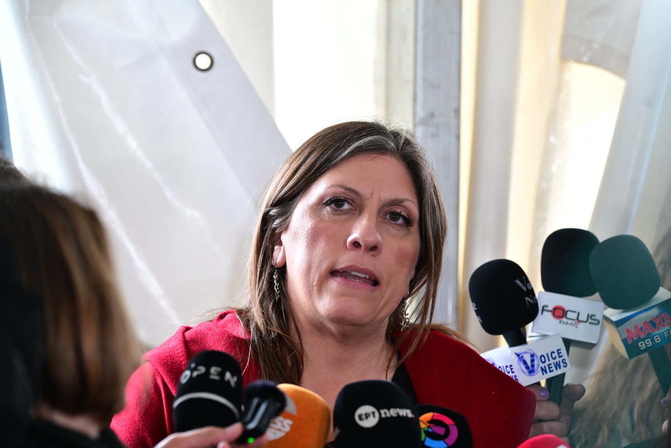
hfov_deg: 10.3
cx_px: 336
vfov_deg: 6.9
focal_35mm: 200
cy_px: 224
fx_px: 3727
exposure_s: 1/160
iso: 2500
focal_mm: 200
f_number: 4.5
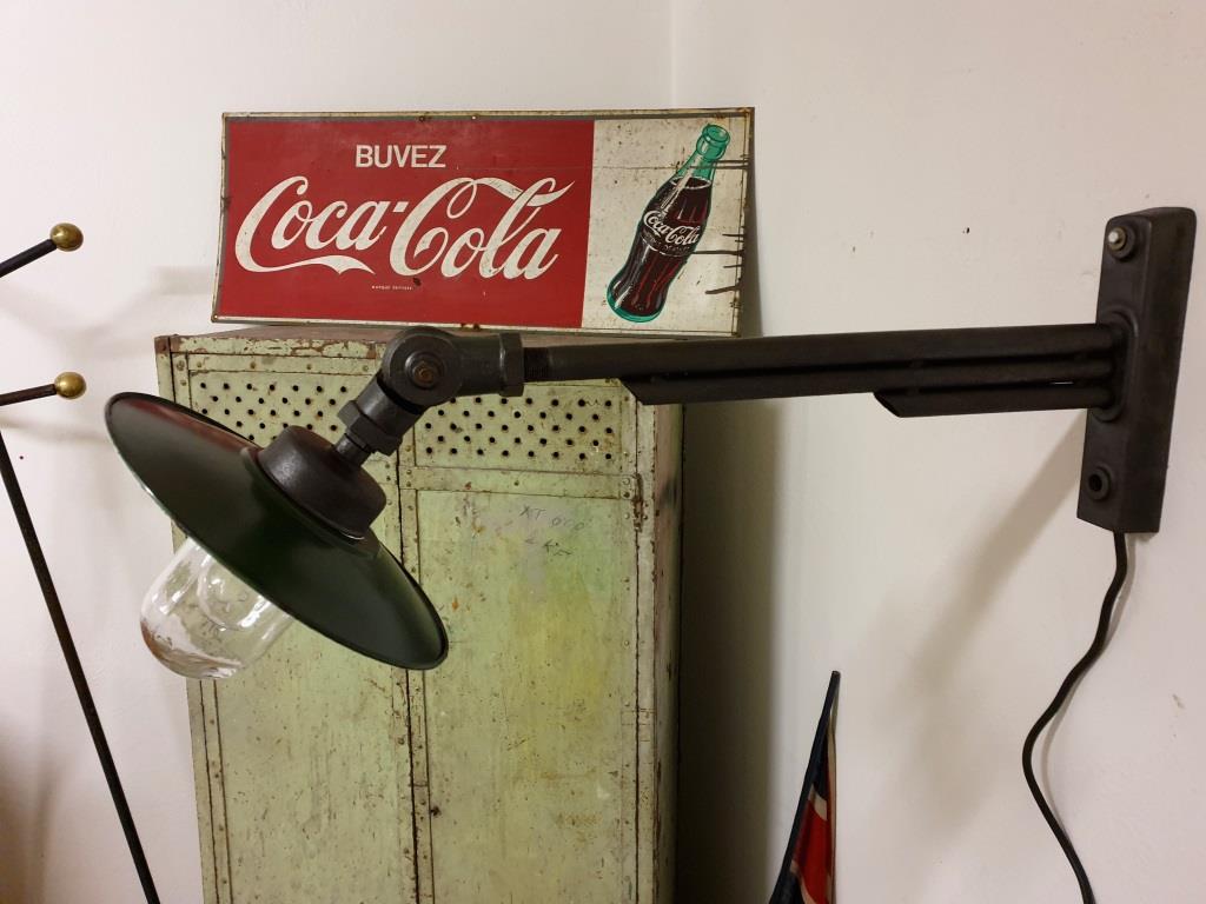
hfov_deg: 67.3
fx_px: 906
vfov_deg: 53.1
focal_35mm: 26
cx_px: 603
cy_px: 452
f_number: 1.5
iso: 250
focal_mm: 4.3
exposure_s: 1/33
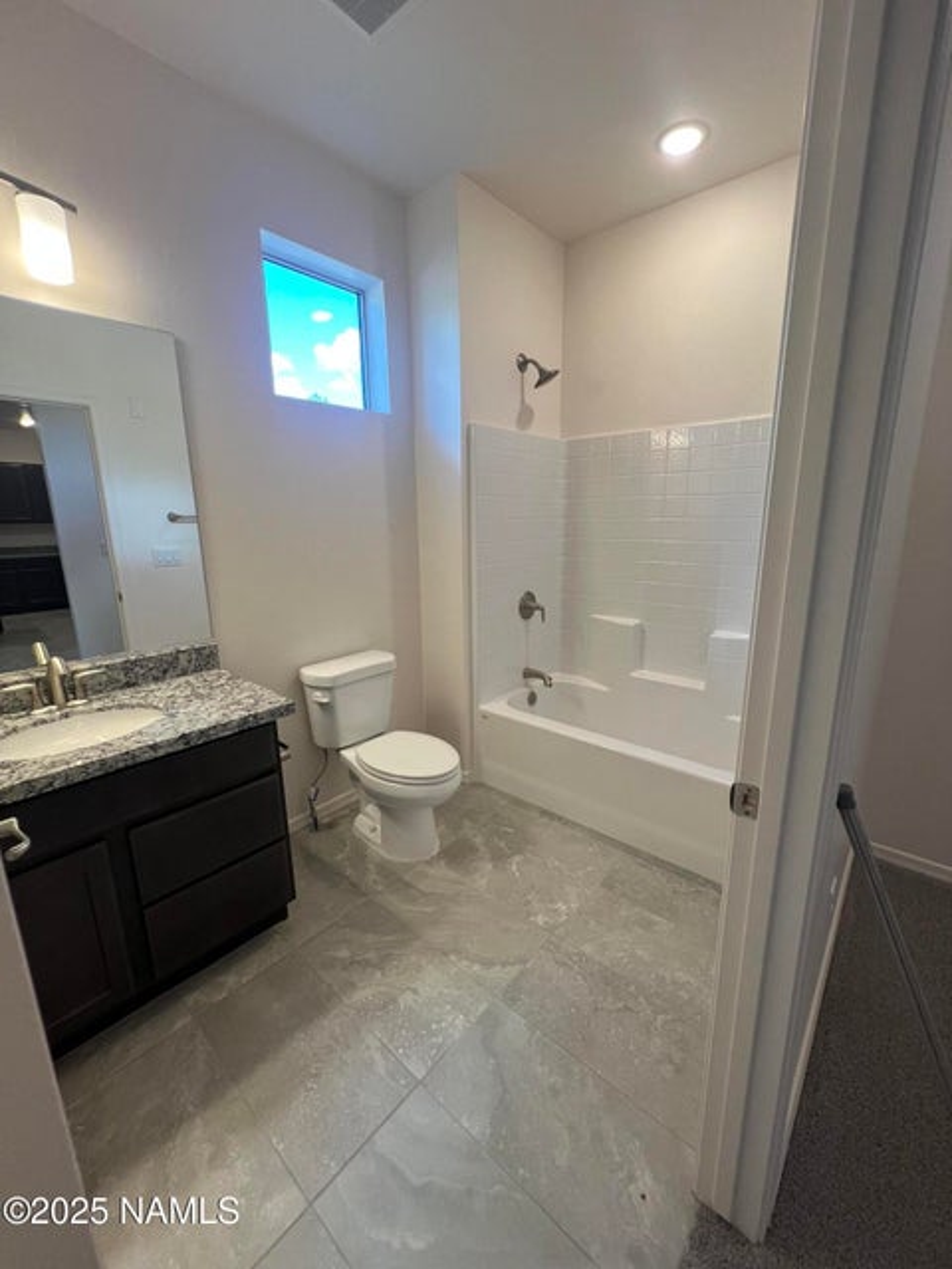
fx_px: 477
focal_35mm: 13
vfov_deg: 106.2
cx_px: 476
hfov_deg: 89.9
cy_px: 634
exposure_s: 1/120
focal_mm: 1.57
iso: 125
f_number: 1.8
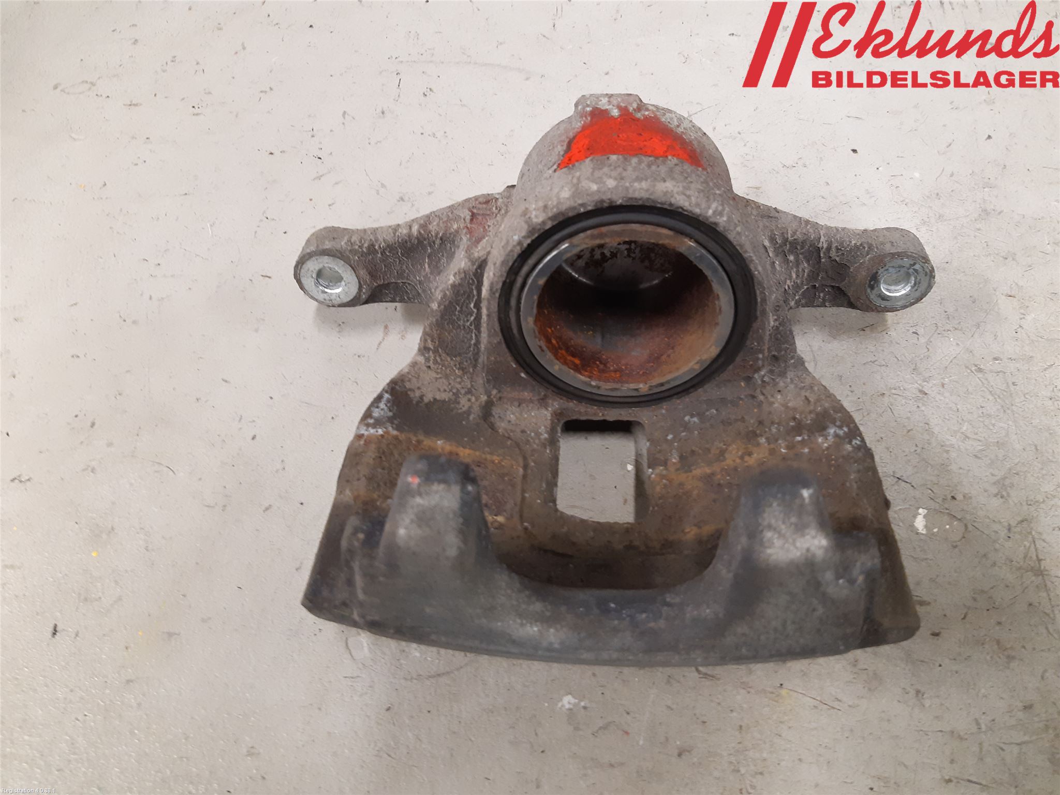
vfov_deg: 53.1
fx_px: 796
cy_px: 398
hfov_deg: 67.3
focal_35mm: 26
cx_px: 530
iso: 200
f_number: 1.7
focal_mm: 3.93
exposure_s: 1/33
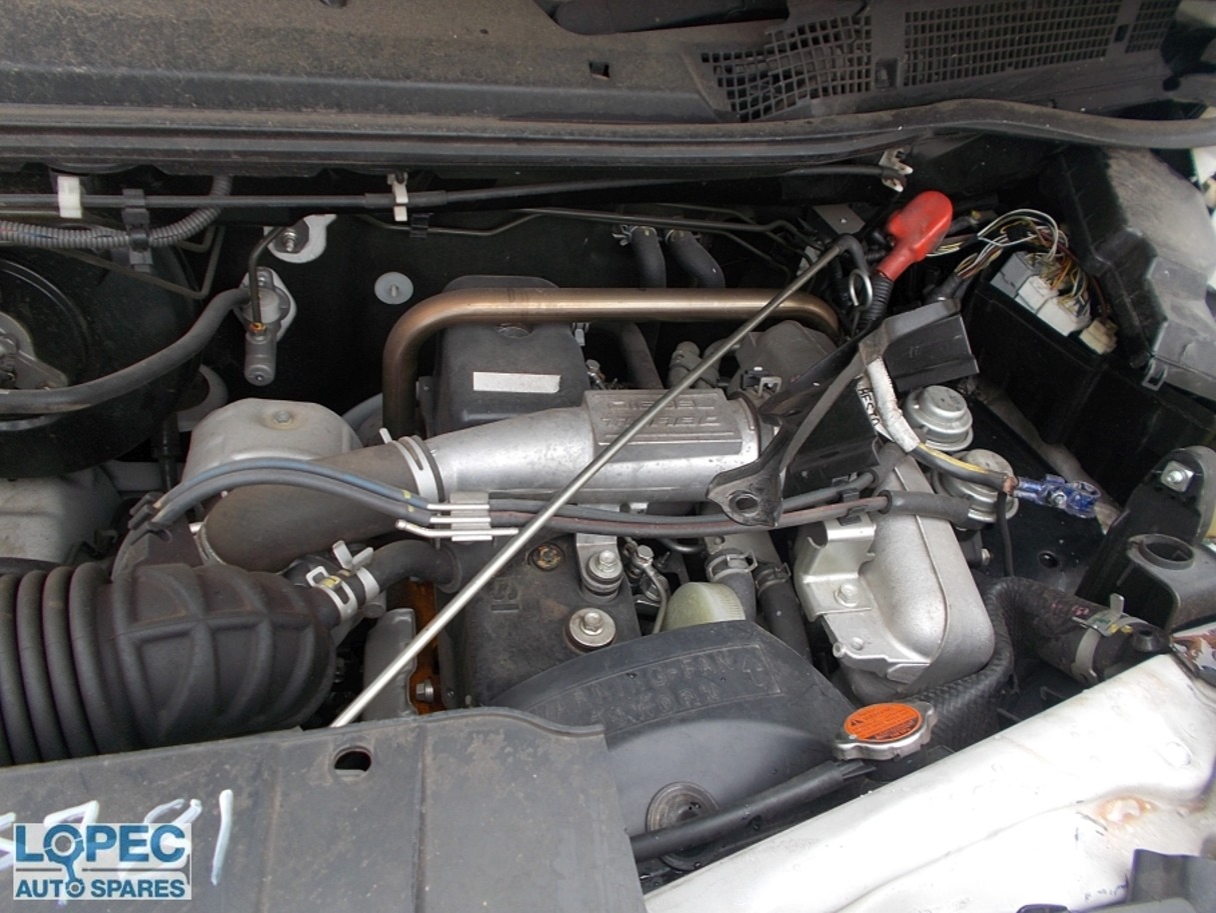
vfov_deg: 53.1
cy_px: 456
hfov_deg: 67.3
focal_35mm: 26
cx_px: 608
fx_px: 913
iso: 80
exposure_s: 1/100
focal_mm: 4.6
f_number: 3.2
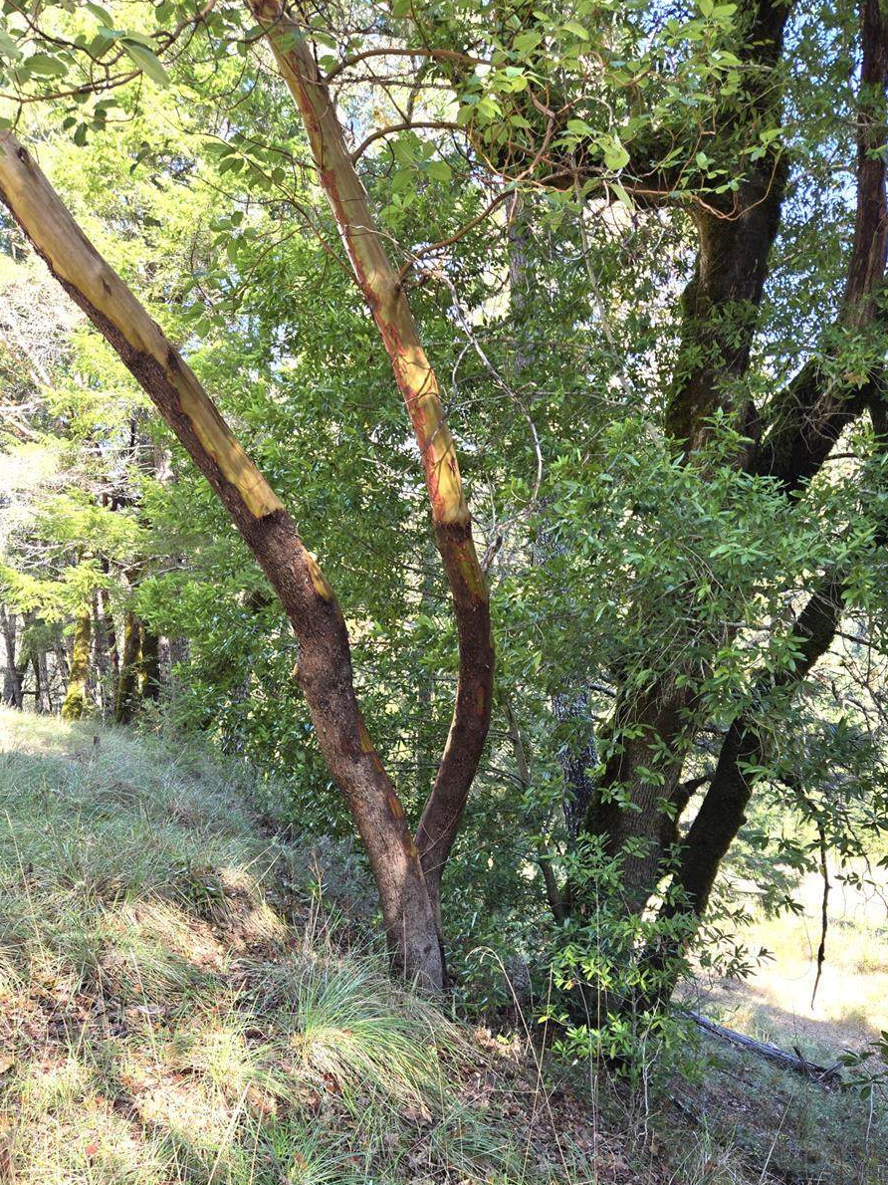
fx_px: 992
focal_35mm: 29
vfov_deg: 60.8
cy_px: 742
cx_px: 508
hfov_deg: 48.1
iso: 32
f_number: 1.8
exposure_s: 1/180
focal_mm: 5.4
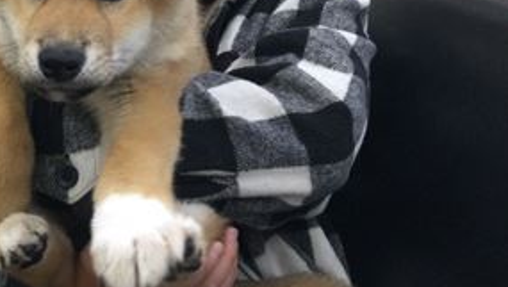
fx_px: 957
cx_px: 41
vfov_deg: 16.6
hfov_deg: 28.5
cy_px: -25
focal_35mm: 71
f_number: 2.4
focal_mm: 3.3
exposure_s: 1/30
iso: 80
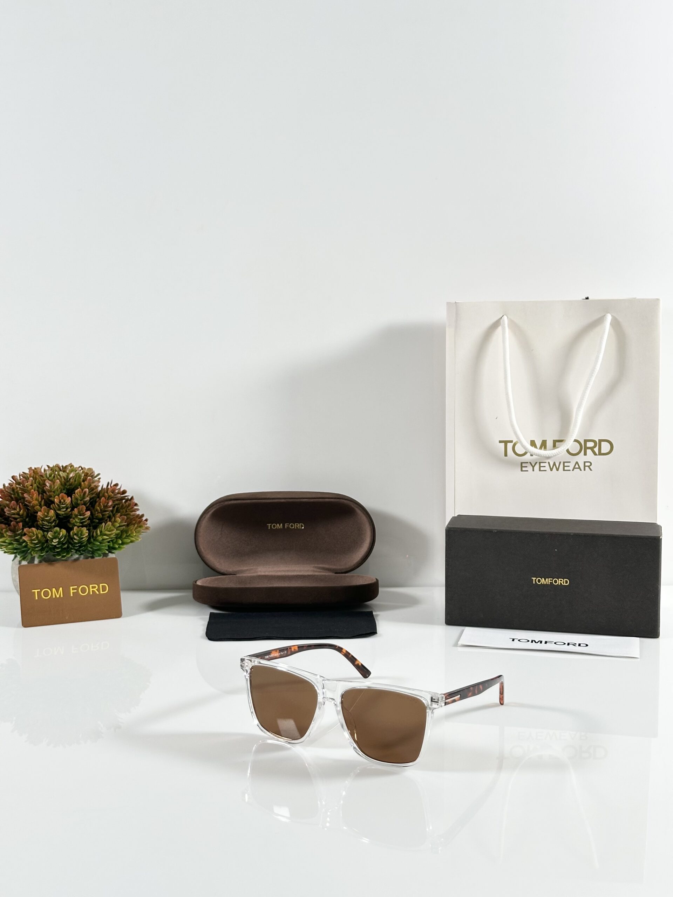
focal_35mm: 48
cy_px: 448
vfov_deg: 39.7
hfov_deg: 30.3
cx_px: 336
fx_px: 1244
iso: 50
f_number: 1.78
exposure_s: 1/50
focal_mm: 6.86
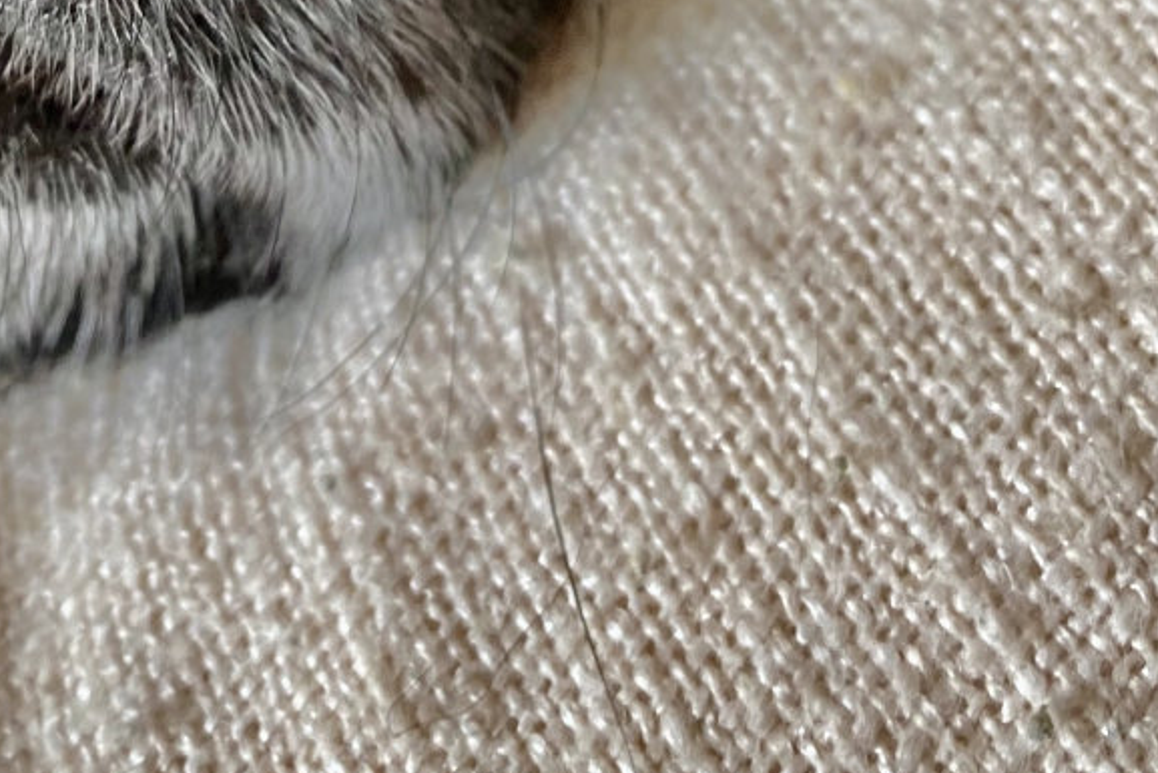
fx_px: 2413
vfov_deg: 15.4
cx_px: 217
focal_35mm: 75
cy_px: -659
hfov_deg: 26.4
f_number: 1.8
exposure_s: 1/60
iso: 125
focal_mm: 4.25
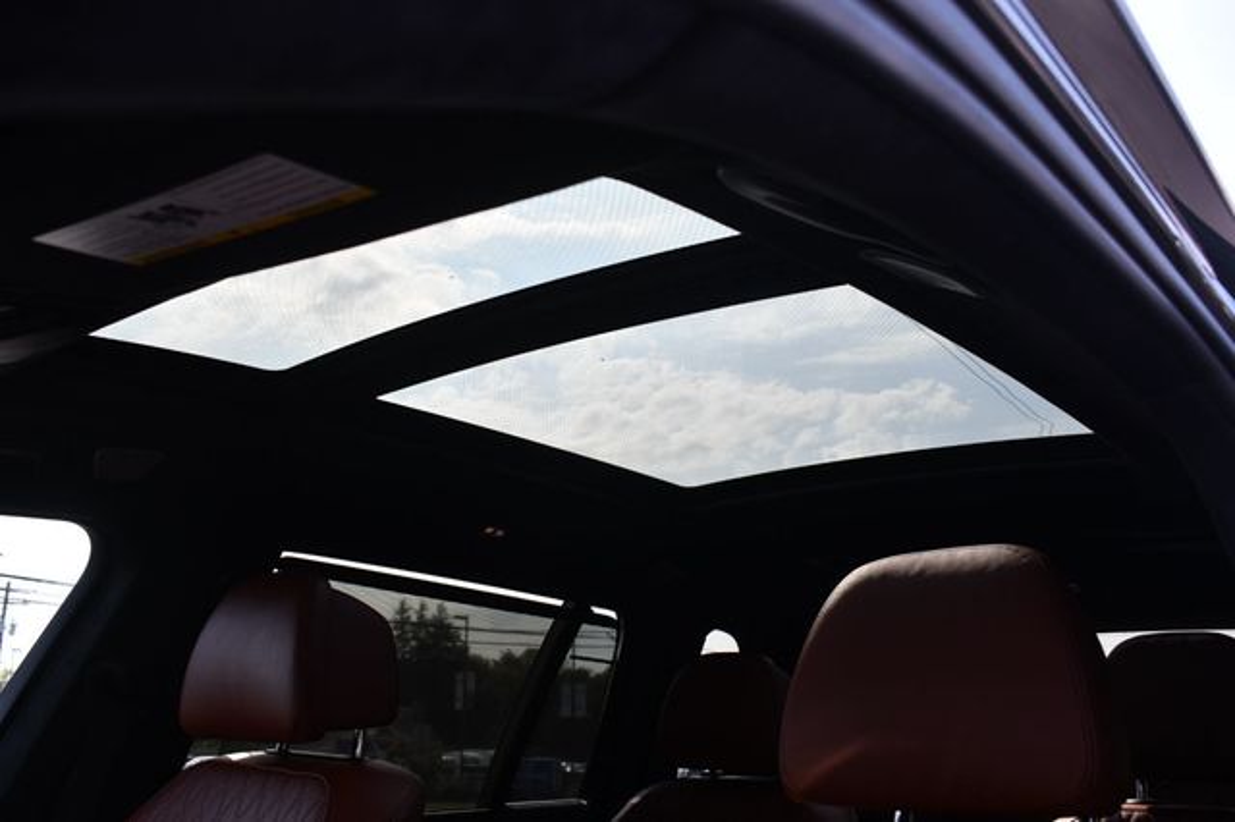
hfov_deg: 57.2
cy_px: 411
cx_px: 618
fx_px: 1131
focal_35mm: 33
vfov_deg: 39.9
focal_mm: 22
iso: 140
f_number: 8
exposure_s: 1/250
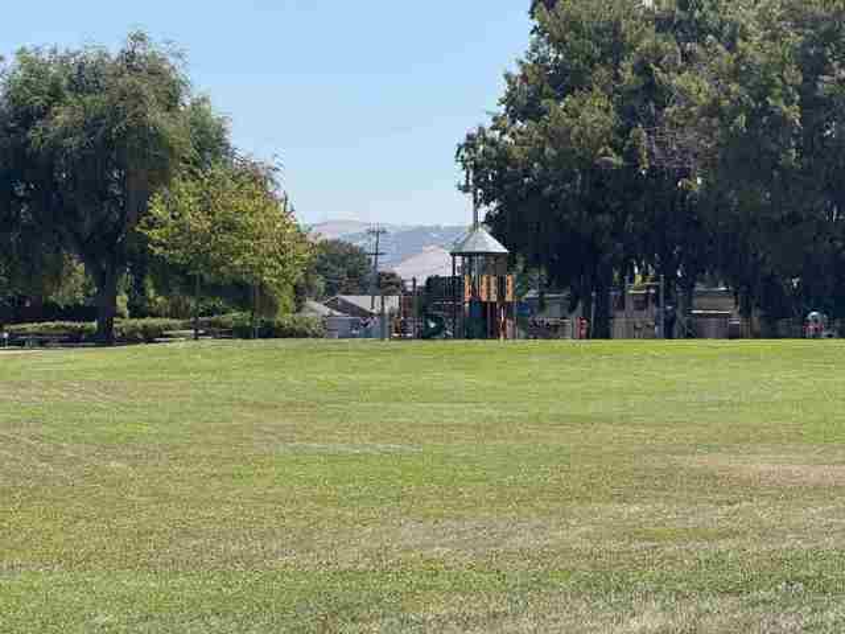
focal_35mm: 120
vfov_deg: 12.3
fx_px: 2929
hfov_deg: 16.4
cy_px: 317
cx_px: 422
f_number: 2.8
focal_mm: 15.66
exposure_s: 1/1294
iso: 64
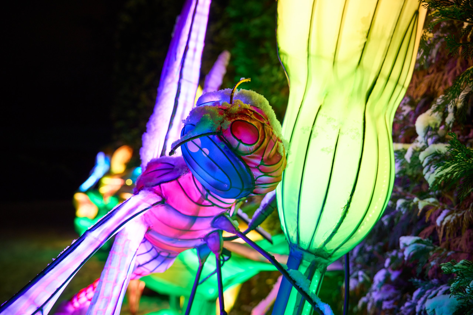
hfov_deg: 49.9
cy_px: 158
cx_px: 236
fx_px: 508
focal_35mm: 39
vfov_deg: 34.4
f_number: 4
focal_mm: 38.7
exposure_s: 1/20
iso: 100
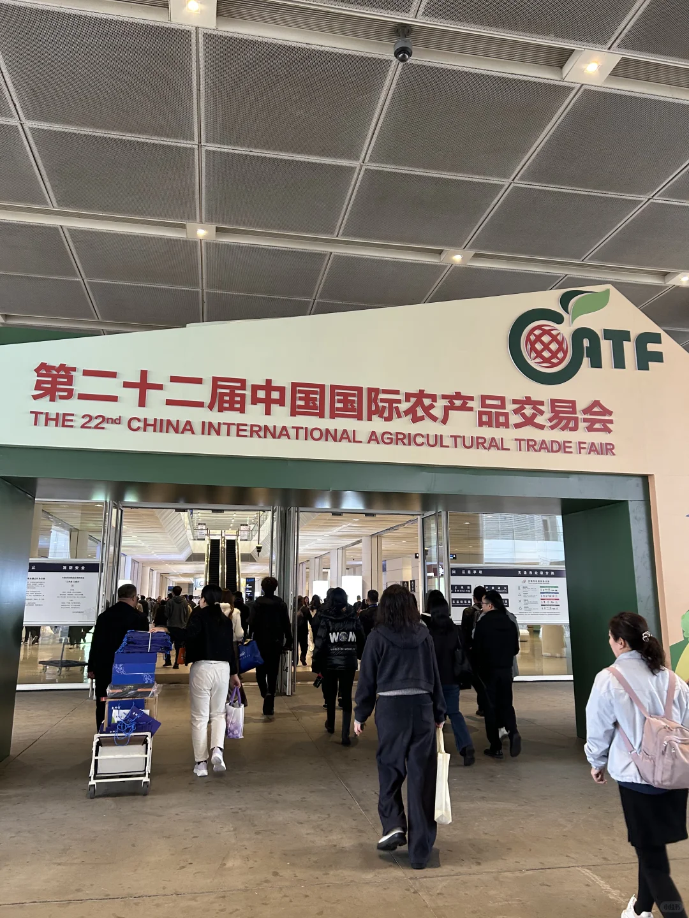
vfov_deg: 67.3
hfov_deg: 53.1
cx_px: 344
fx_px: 690
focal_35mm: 26
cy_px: 459
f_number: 1.5
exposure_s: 1/50
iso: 125
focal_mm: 5.7
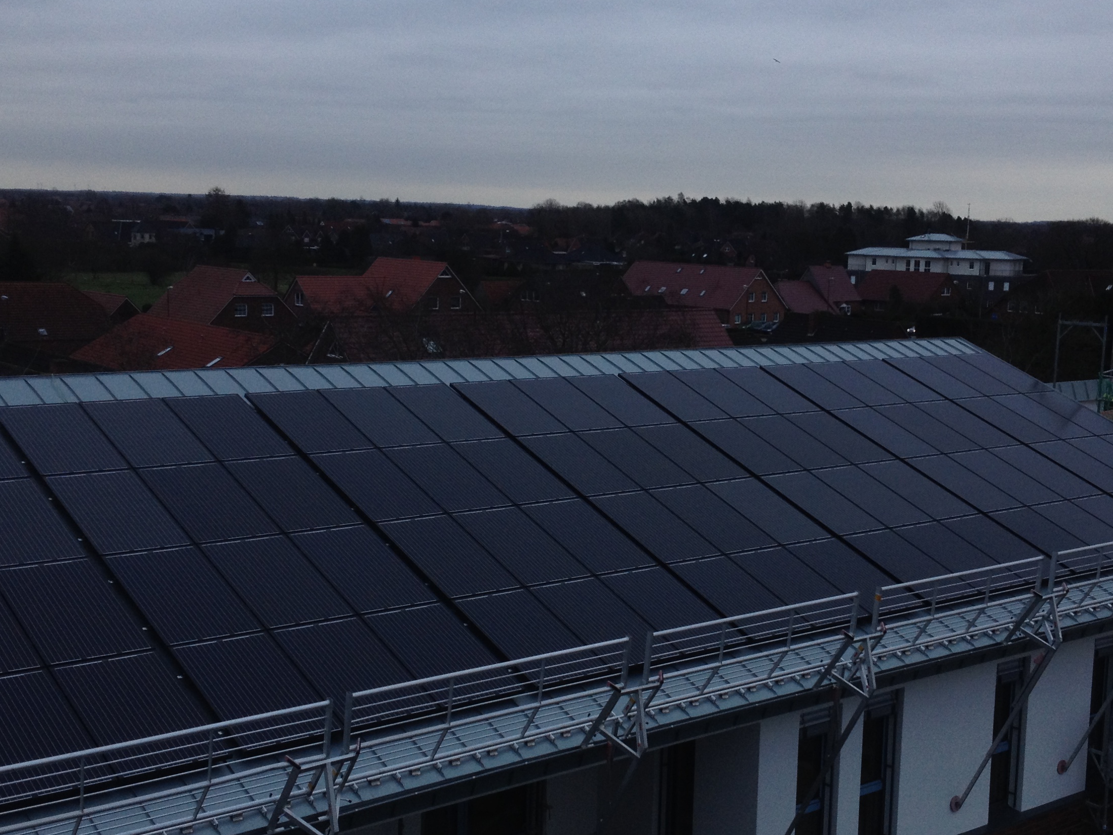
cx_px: 638
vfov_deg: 28.0
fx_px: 1672
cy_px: 465
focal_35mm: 52
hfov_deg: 36.7
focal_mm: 4.28
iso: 50
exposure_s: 1/120
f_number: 2.4
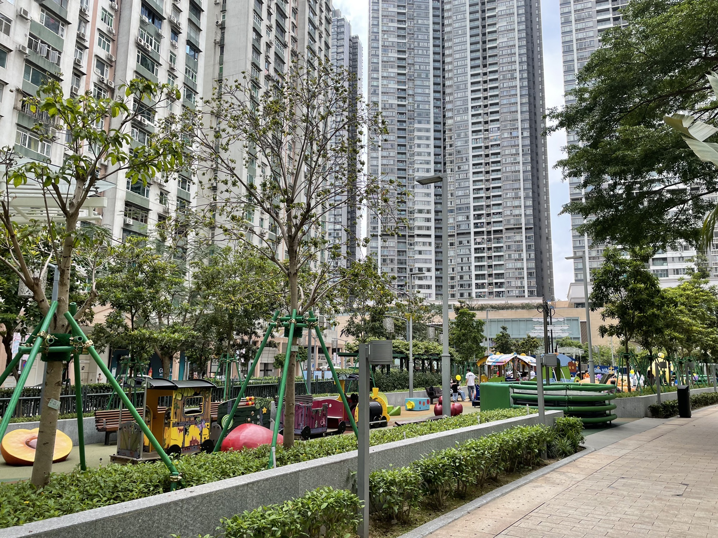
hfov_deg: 67.3
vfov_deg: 53.1
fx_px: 539
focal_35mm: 26
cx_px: 359
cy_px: 269
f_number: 1.6
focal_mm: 4.2
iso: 32
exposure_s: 1/1092
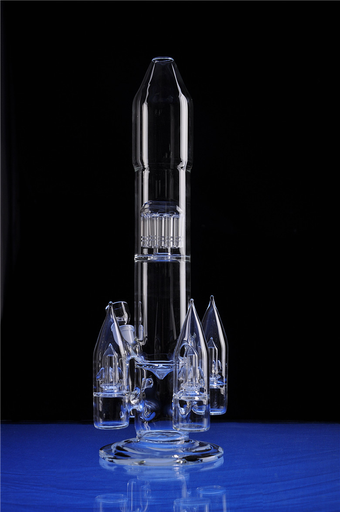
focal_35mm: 68
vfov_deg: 29.9
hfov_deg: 20.1
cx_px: 170
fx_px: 958
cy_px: 256
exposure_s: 1/125
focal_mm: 45
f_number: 8
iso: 200
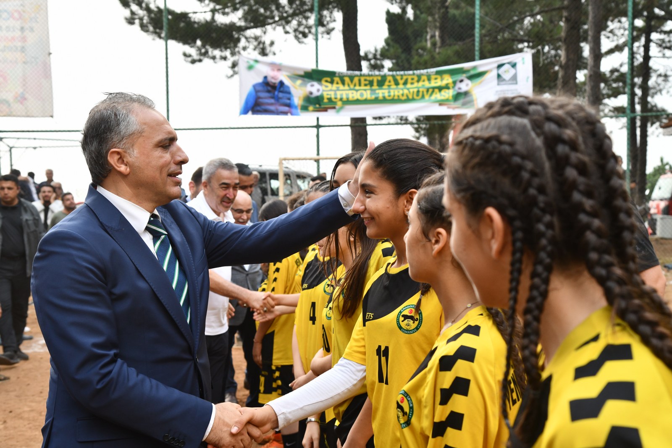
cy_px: 224
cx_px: 336
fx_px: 1027
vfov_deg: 24.6
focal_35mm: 55
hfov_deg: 36.2
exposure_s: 1/200
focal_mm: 55
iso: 1000
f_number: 7.1
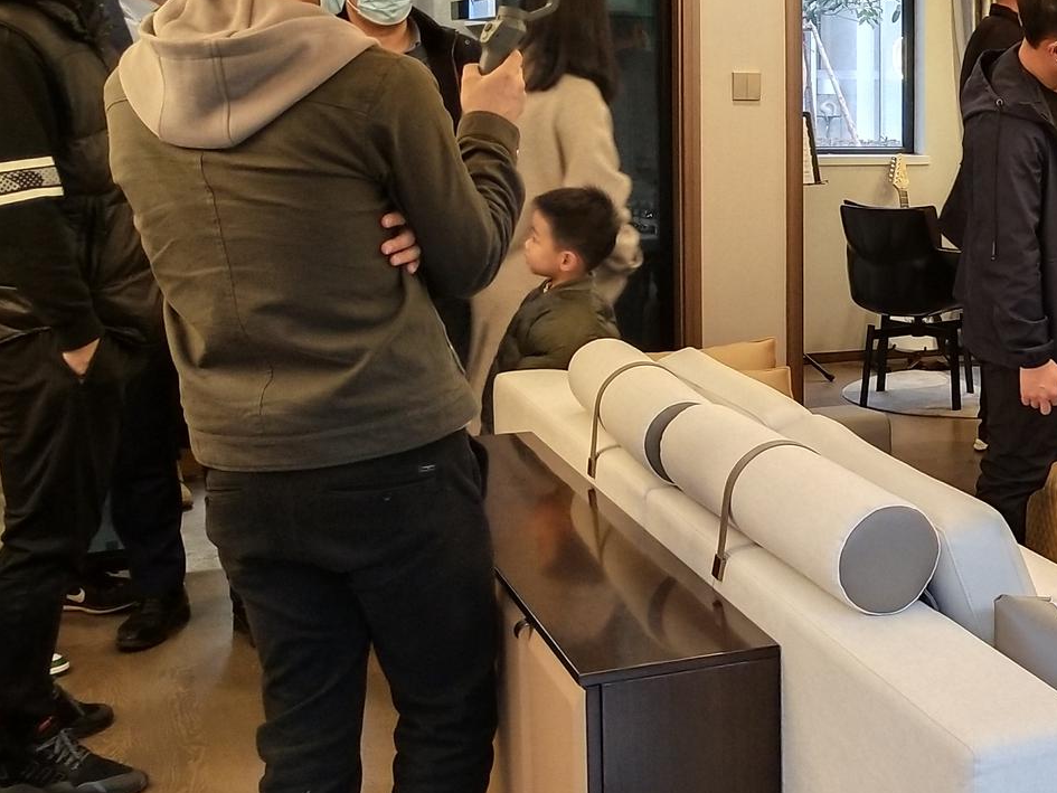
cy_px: 263
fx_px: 1985
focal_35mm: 65
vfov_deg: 22.5
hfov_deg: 27.6
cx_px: 1125
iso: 295
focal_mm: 3.95
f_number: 1.8
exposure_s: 1/100
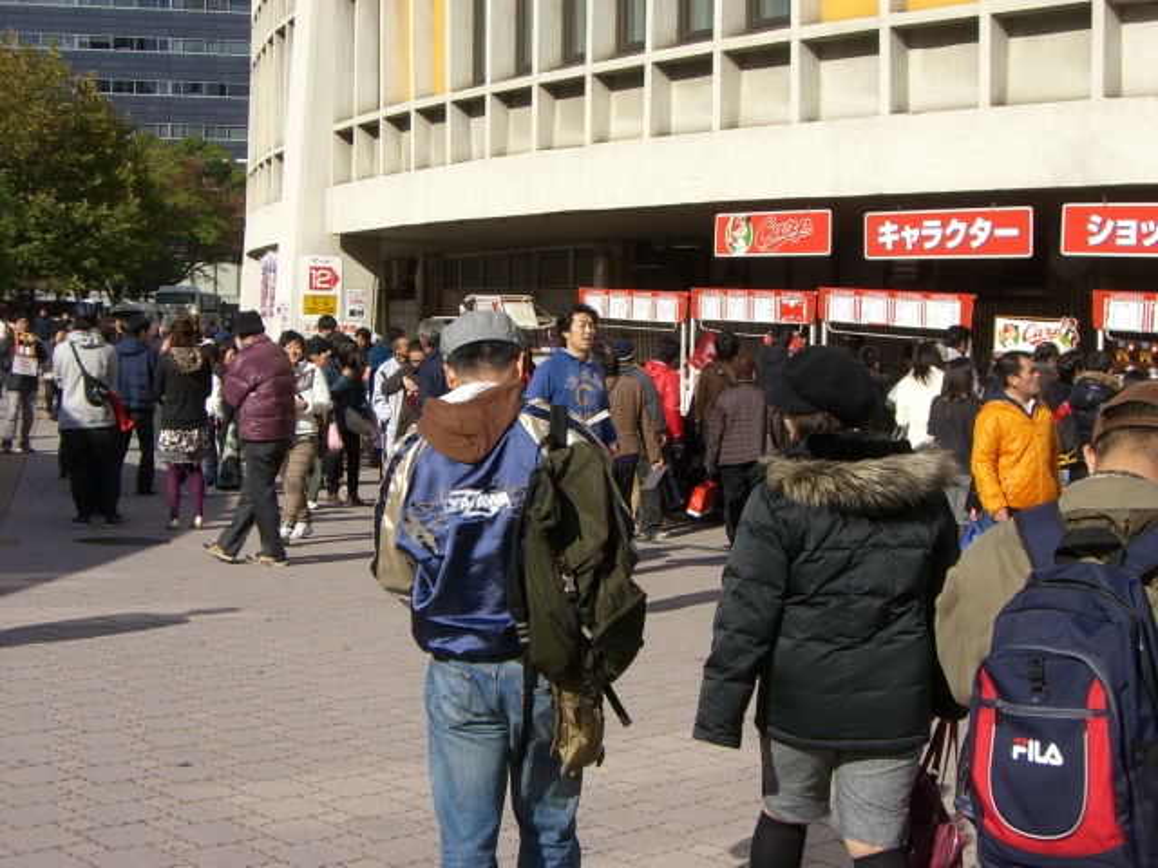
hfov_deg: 34.9
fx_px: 1840
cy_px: 434
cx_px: 579
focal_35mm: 55
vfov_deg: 26.6
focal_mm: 9
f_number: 5.2
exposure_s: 1/500
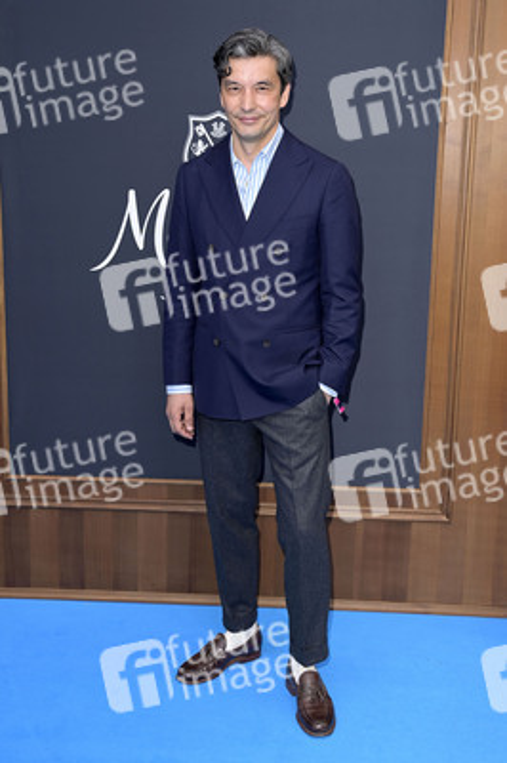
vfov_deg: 50.7
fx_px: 804
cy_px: 382
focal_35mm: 38
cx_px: 254
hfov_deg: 35.0
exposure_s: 1/250
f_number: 5.6
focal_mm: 38
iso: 500
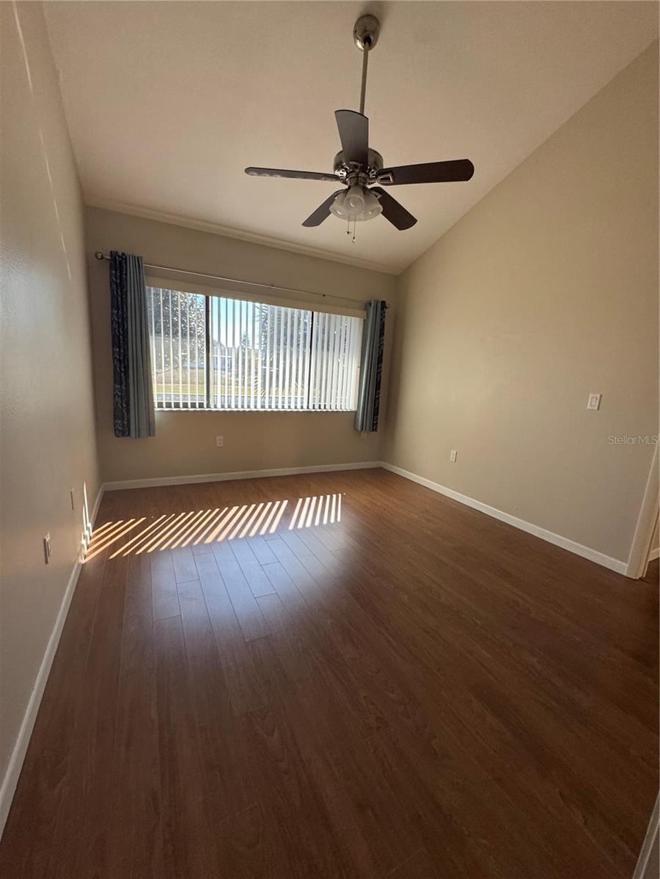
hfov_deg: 85.7
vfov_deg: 102.1
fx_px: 356
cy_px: 440
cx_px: 330
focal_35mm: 14
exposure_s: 1/120
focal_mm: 2.22
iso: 320
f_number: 2.2
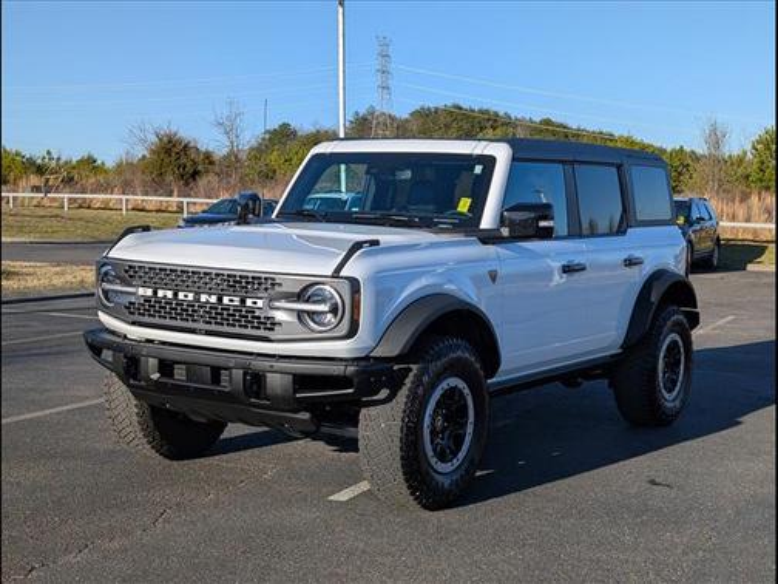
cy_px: 292
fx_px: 1101
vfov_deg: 29.7
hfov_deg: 38.9
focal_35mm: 49
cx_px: 389
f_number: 1.68
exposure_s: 1/1429
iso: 20
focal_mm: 6.9
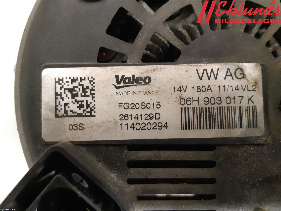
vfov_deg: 53.1
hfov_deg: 67.3
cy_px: 106
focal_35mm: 26
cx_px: 140
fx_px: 211
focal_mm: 3.93
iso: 640
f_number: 1.7
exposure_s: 1/20
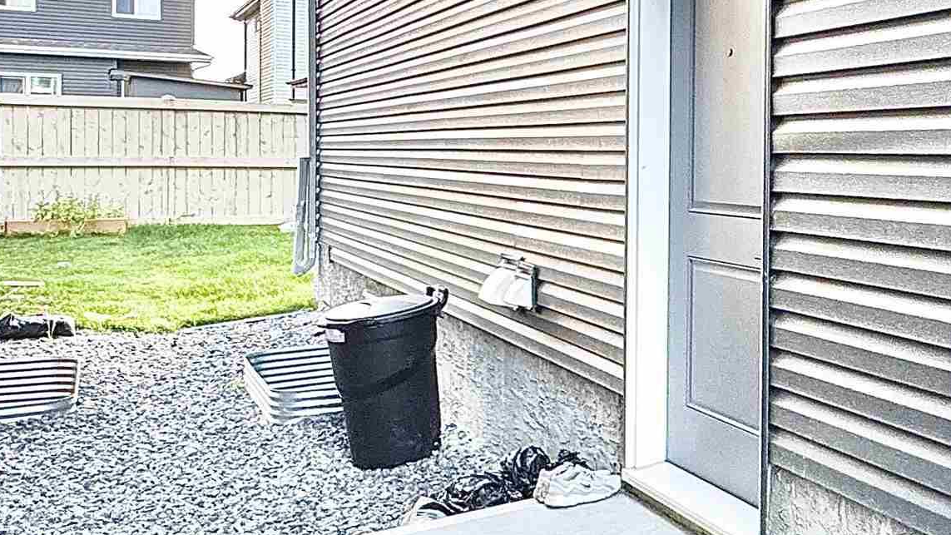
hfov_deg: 44.6
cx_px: 869
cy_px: 158
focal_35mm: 41
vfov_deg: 28.7
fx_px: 1034
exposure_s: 1/60
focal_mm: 2.22
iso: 160
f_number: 2.2
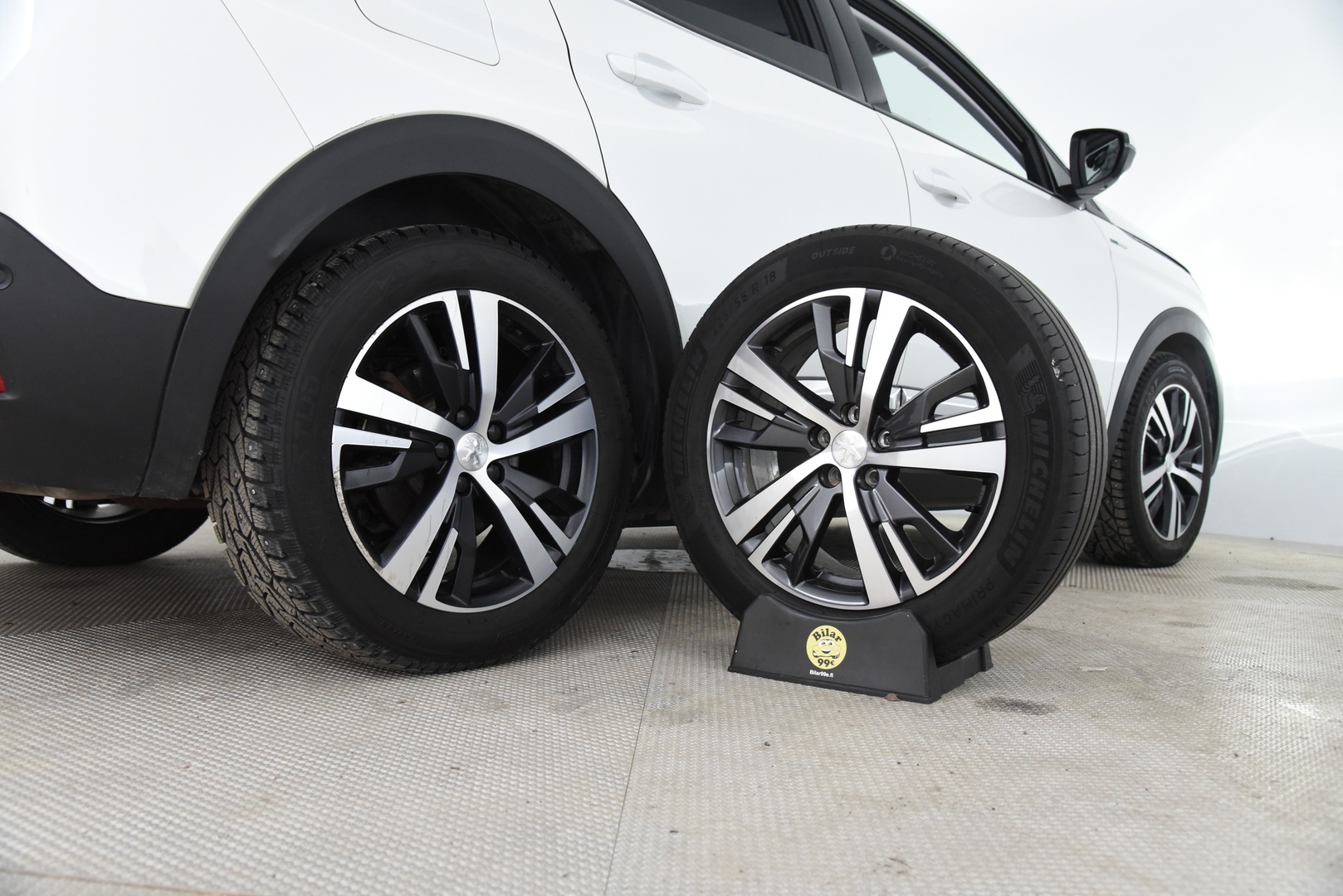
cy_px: 448
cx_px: 672
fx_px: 1157
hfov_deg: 60.3
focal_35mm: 31
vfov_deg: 42.4
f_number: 5
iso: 4000
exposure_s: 1/80
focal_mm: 31
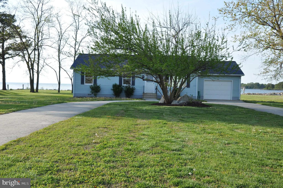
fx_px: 330
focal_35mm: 42
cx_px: 142
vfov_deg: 31.8
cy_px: 94
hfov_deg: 46.5
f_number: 8
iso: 200
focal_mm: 28
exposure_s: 1/250
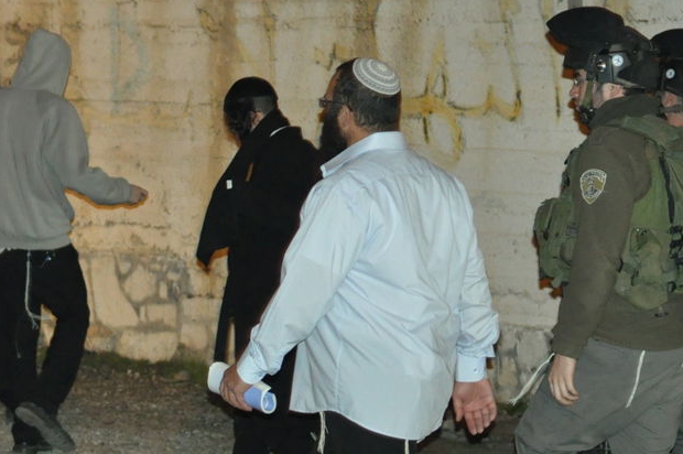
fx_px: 2824
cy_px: 137
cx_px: 178
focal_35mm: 149
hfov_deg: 13.7
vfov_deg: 9.2
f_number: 2.8
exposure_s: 1/60
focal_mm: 44
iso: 2000
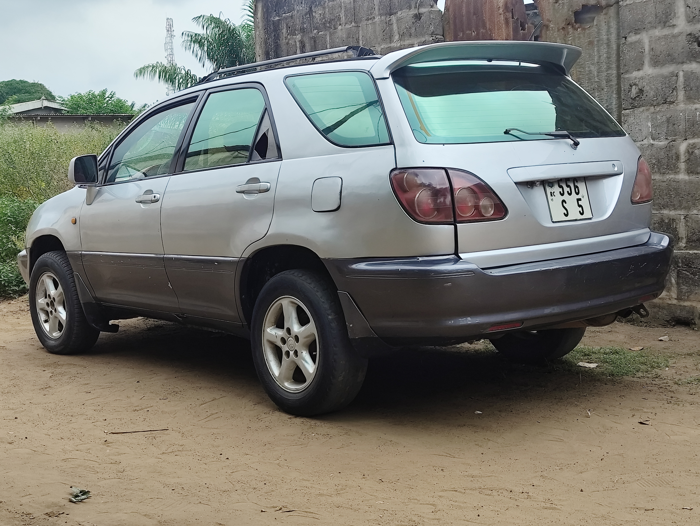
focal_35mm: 48
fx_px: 971
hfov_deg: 39.6
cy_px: 263
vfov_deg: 30.3
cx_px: 350
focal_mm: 4.71
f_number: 1.79
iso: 50
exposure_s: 1/699
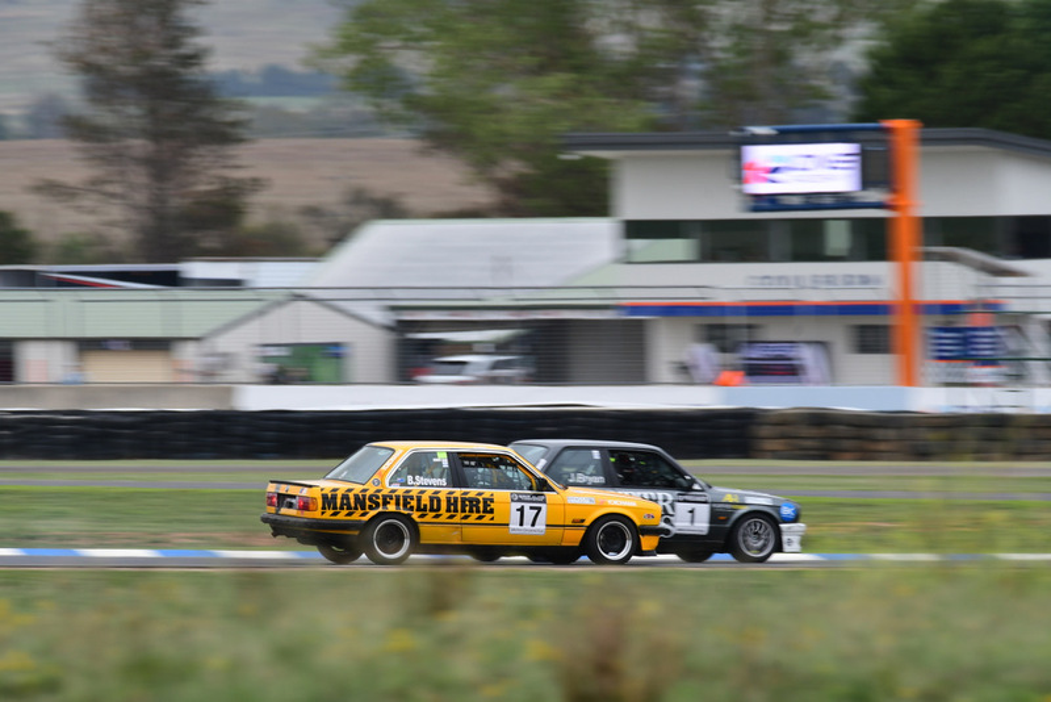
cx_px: 526
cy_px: 351
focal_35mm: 750
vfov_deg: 1.8
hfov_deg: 2.7
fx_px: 21903
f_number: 11
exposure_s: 1/100
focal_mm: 500
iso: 200
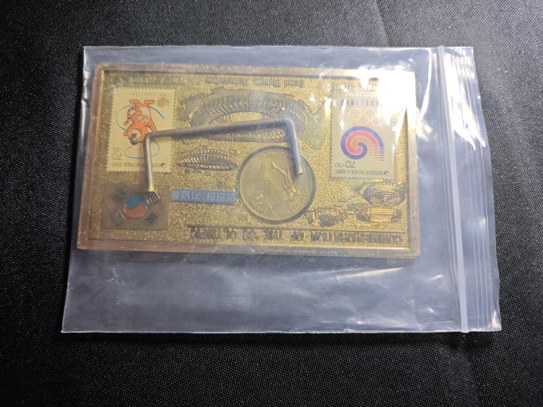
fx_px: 376
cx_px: 272
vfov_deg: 56.8
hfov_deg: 71.6
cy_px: 204
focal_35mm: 24
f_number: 1.6
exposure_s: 1/50
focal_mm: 5.84
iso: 100
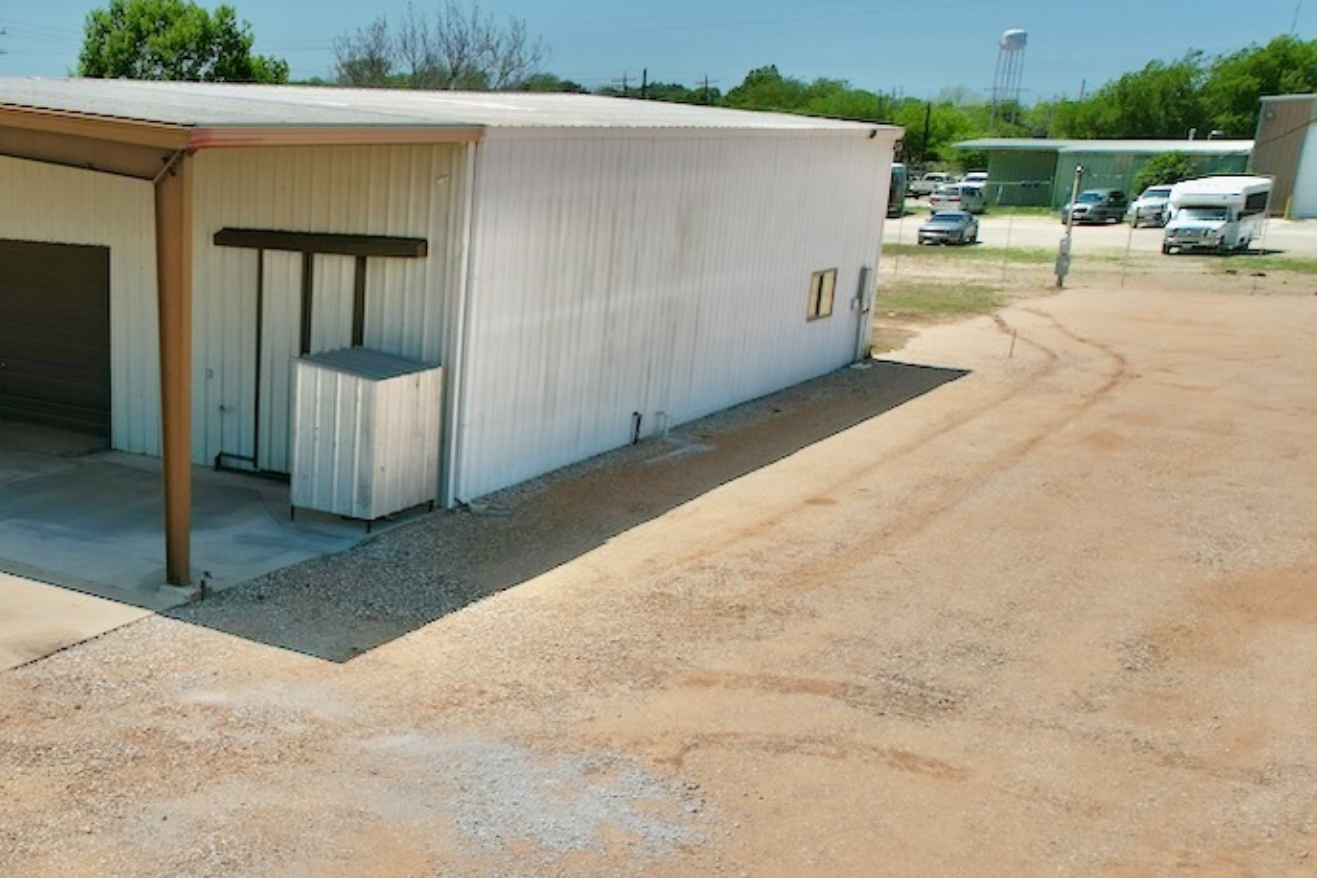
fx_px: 1500
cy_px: 594
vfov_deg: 32.3
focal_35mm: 41
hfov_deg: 43.5
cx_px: 140
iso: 100
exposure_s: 1/4000
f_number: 2.8
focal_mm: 8.38
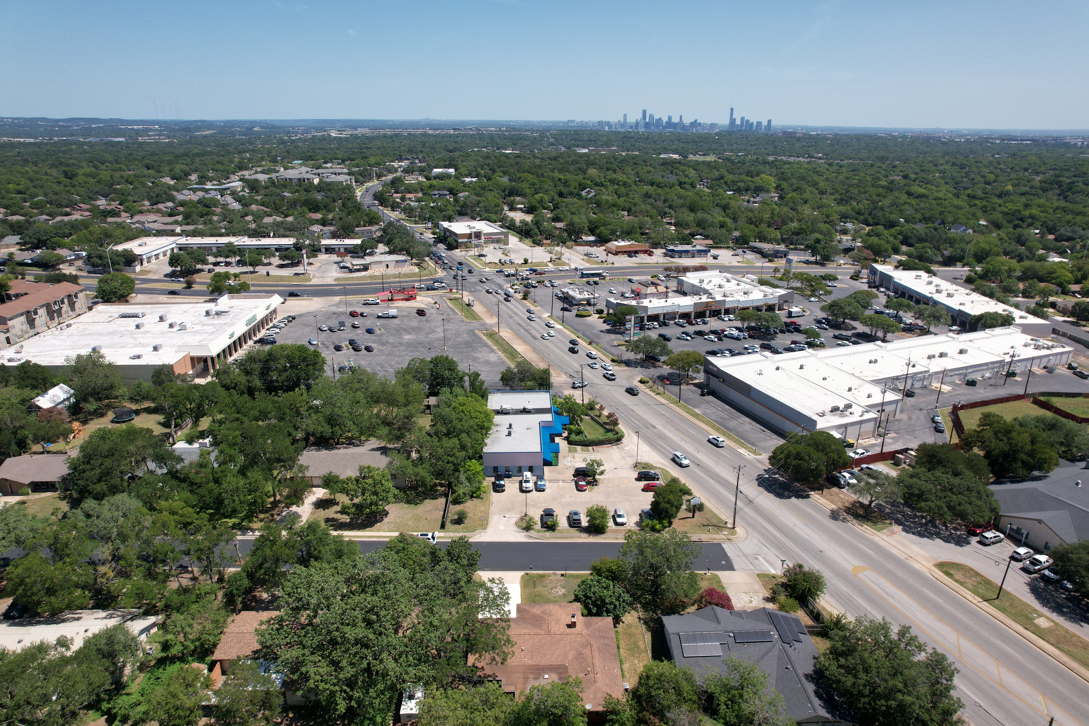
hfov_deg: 78.6
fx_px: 665
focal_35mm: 22
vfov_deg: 57.2
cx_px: 544
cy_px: 363
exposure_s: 1/500
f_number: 2.8
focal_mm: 8.38
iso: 100
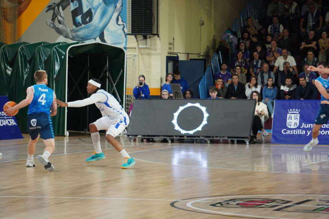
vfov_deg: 7.8
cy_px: 110
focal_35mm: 176
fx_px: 1603
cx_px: 164
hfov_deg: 11.7
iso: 1250
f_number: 5.6
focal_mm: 117
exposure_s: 1/200
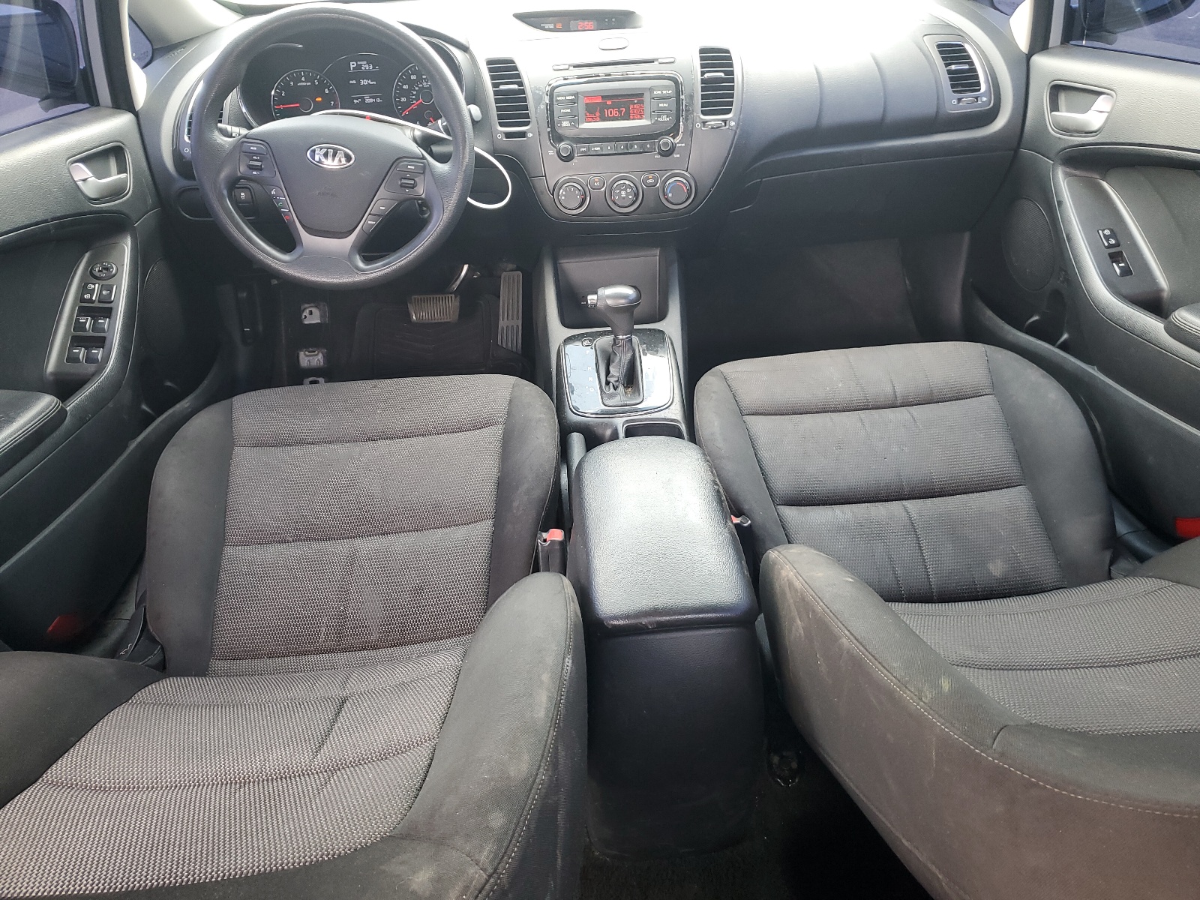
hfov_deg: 67.3
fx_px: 901
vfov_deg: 53.1
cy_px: 450
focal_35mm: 26
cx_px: 600
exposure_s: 1/60.2
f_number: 1.5
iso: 67
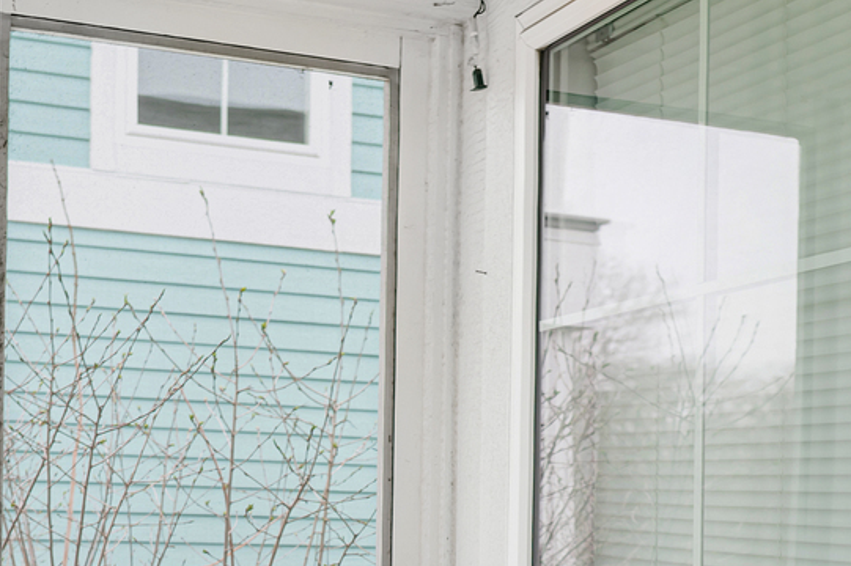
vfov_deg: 19.7
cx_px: 297
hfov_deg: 33.2
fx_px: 1417
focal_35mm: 60
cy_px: 843
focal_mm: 20
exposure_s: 1/100
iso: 100
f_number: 2.8
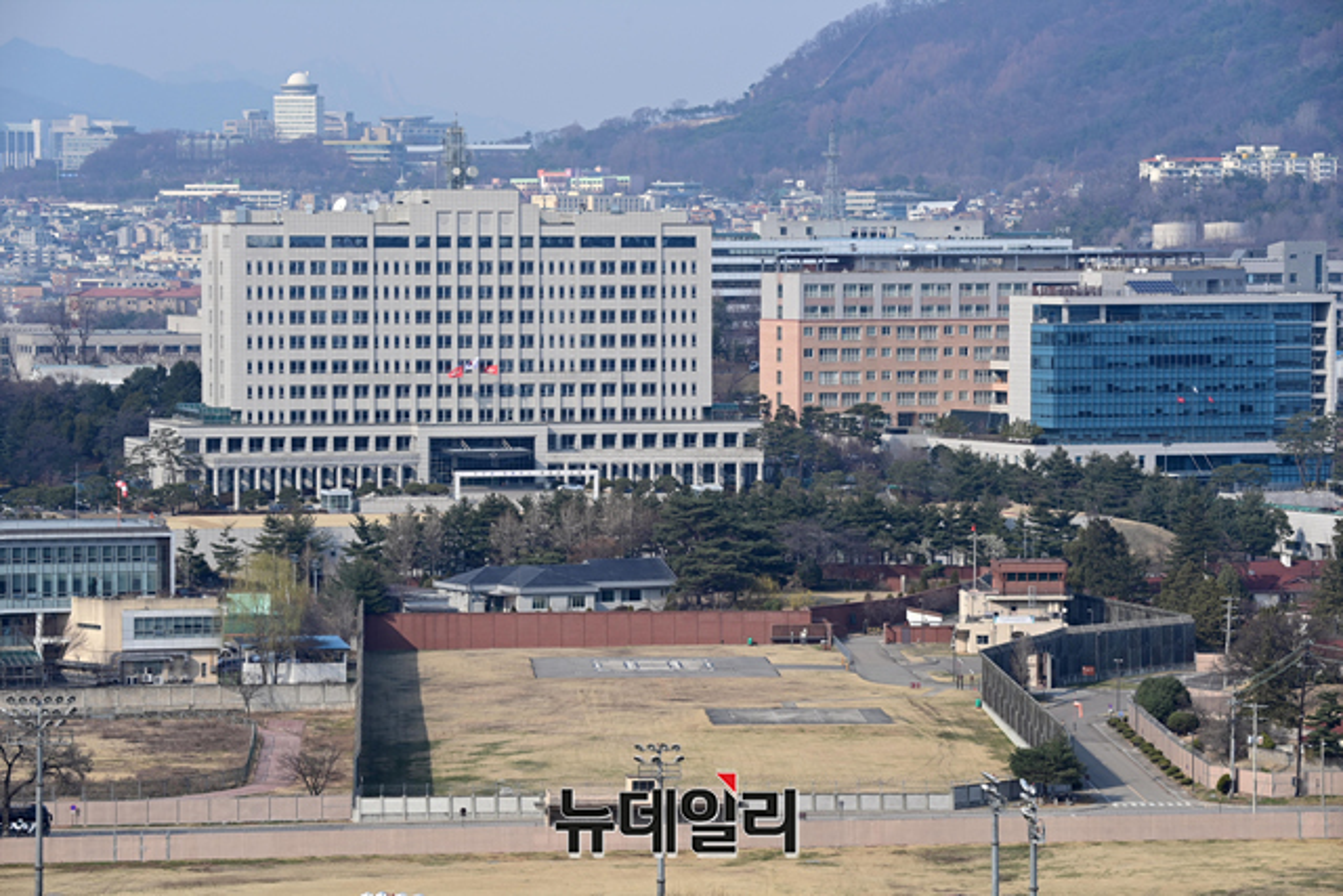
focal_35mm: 155
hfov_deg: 13.2
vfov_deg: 8.9
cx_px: 672
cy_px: 448
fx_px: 5783
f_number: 9
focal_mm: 155
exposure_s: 1/320
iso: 160
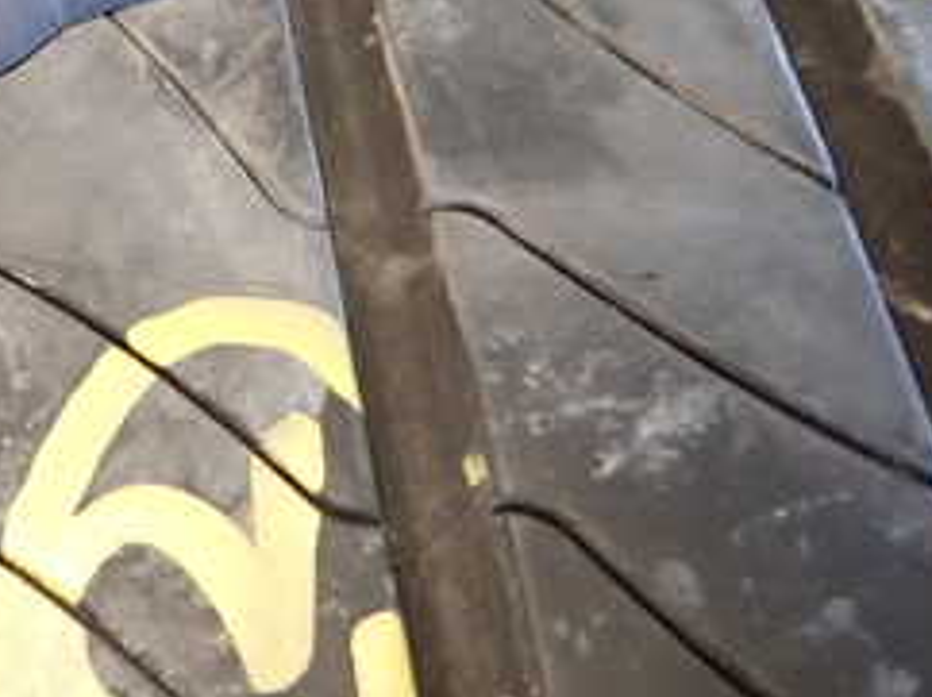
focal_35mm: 62
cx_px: -139
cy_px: -4
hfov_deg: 27.9
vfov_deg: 22.7
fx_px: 1668
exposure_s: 1/30
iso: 320
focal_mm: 4.5
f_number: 2
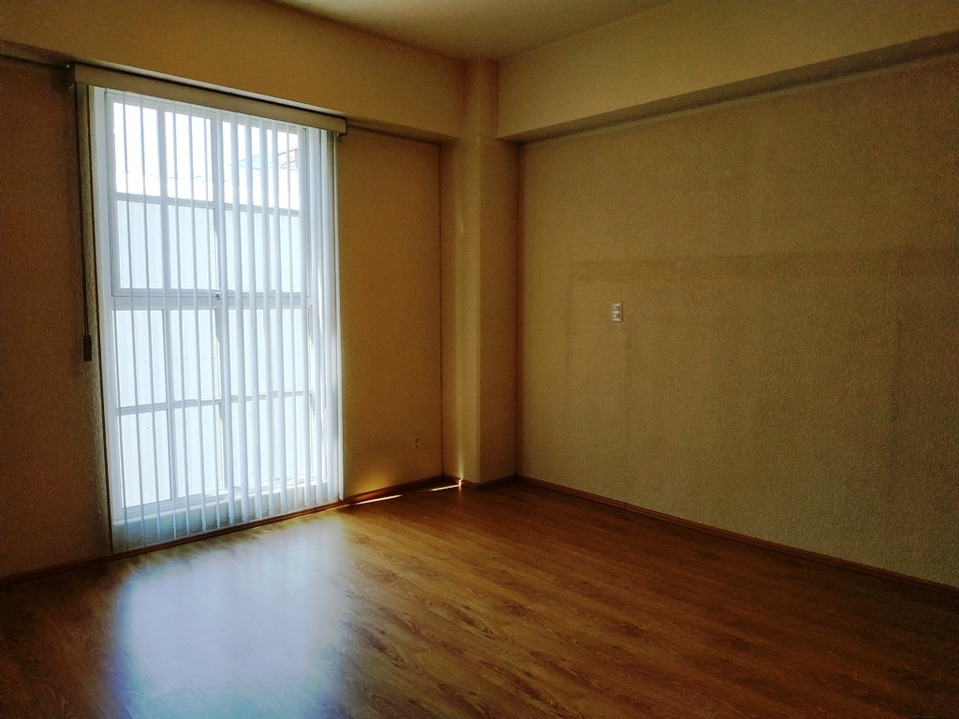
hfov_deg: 71.6
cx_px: 480
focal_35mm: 24
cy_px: 360
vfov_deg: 56.8
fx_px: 665
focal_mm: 3.94
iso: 250
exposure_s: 1/280
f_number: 1.9
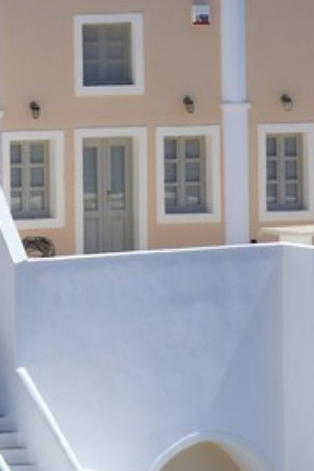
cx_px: -386
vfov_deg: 2.0
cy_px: -903
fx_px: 13331
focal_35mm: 1019
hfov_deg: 1.3
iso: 100
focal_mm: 170
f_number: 10
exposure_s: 1/320
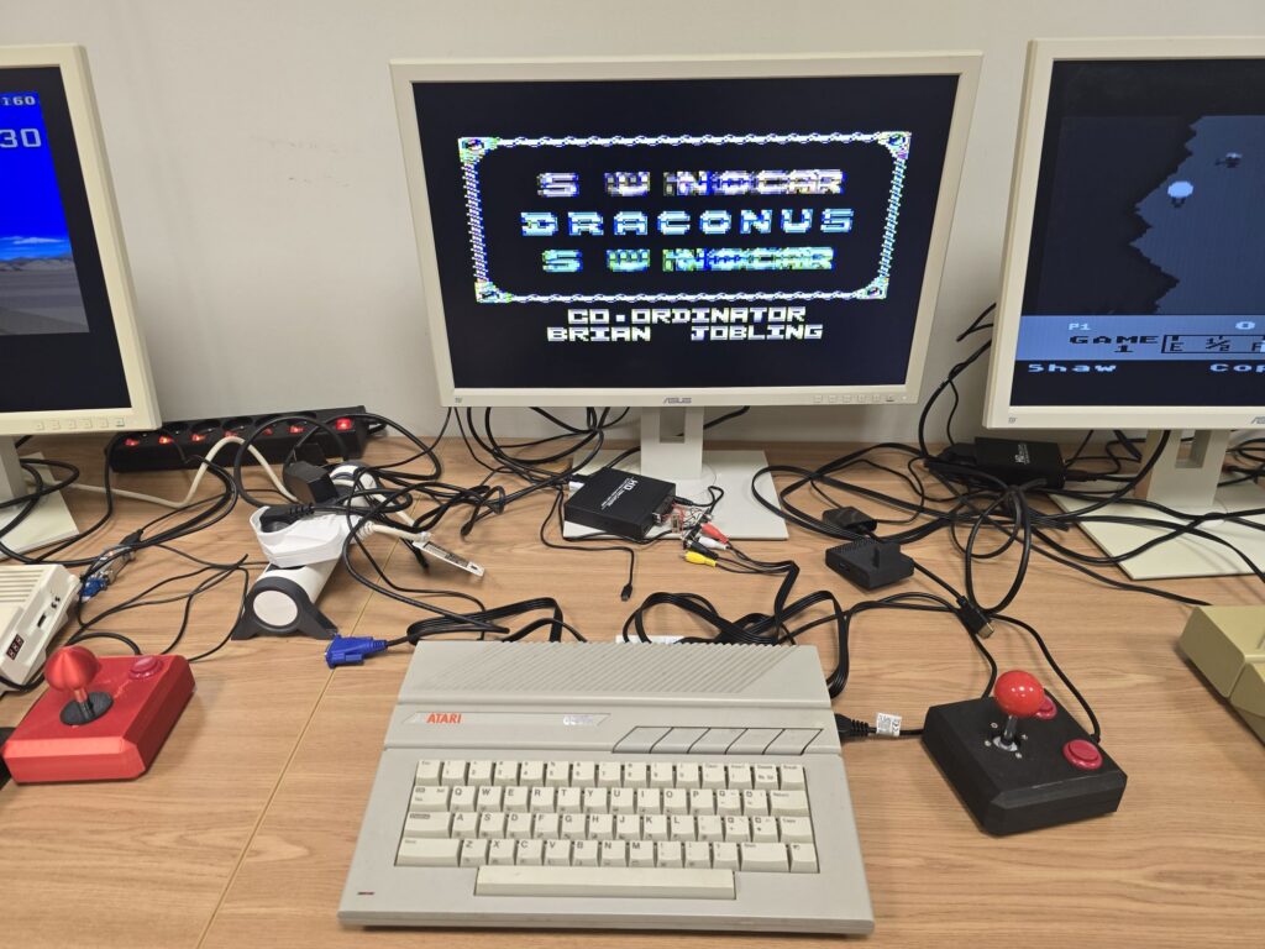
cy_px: 474
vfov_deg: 58.9
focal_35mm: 23
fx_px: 841
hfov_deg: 73.9
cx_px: 632
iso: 320
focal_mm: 6.3
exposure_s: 1/100
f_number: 1.7
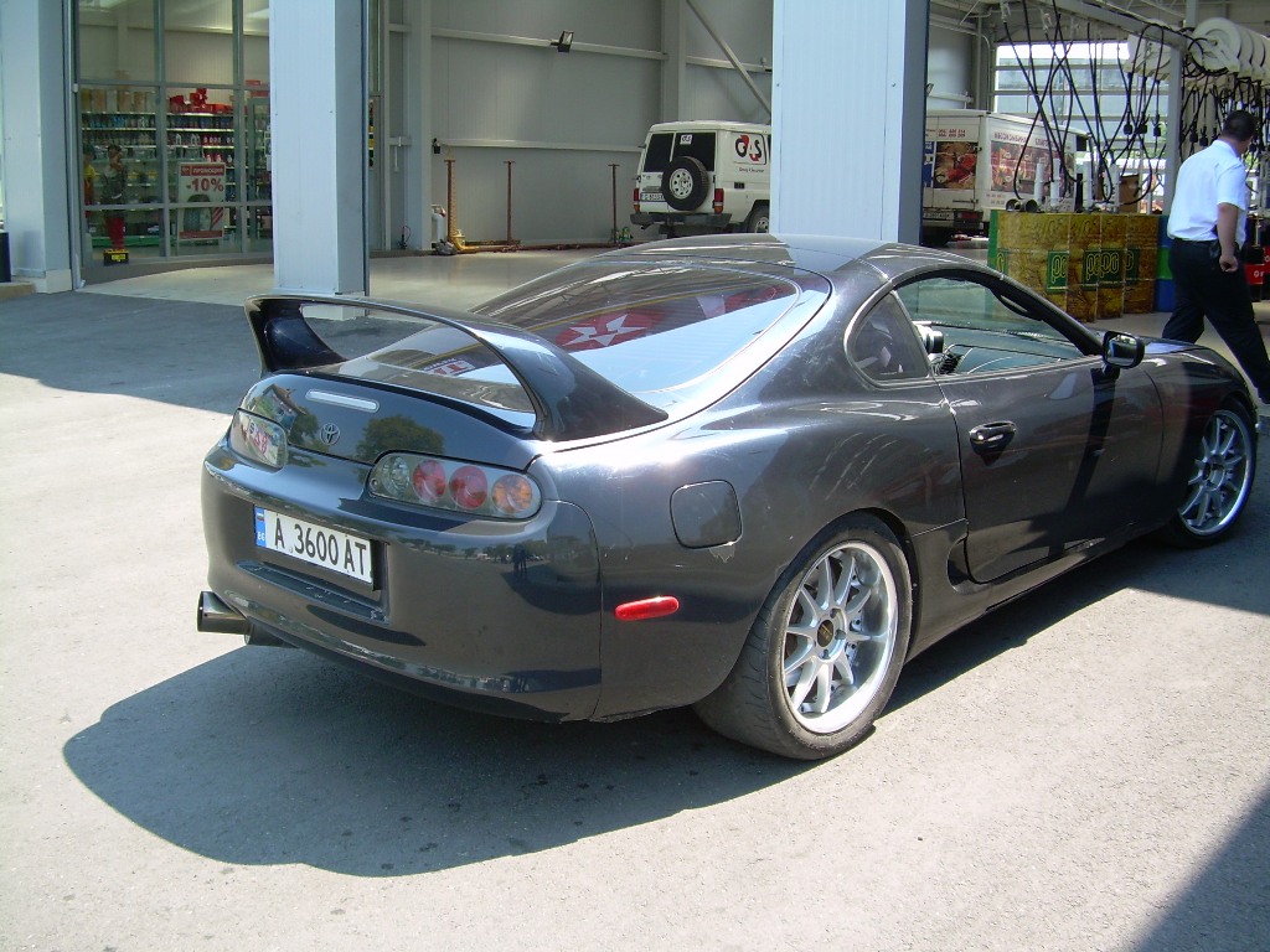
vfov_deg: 37.7
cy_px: 476
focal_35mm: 38
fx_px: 1394
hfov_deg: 49.0
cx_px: 635
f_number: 2.8
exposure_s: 1/210
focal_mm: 6.3
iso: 50
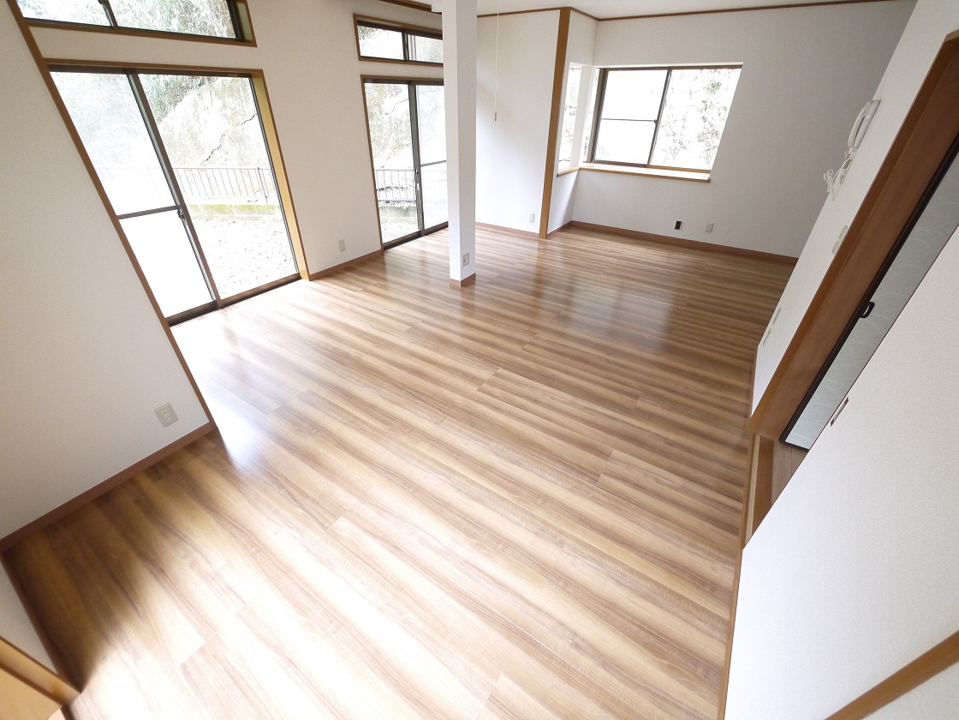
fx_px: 388
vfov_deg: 85.7
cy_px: 360
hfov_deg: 102.1
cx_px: 480
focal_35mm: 14
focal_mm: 7
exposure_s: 1/60
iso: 1000
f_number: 4
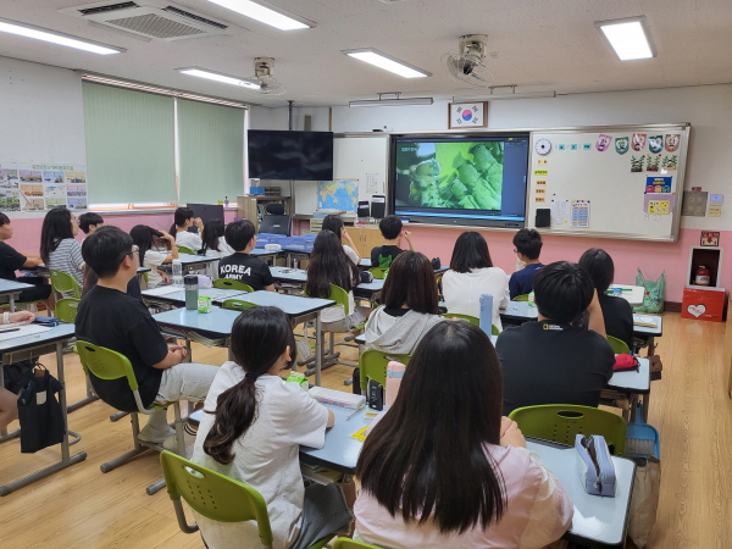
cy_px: 274
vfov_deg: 53.1
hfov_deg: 67.3
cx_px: 366
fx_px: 550
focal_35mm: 26
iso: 125
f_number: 1.8
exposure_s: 1/120
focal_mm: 4.25
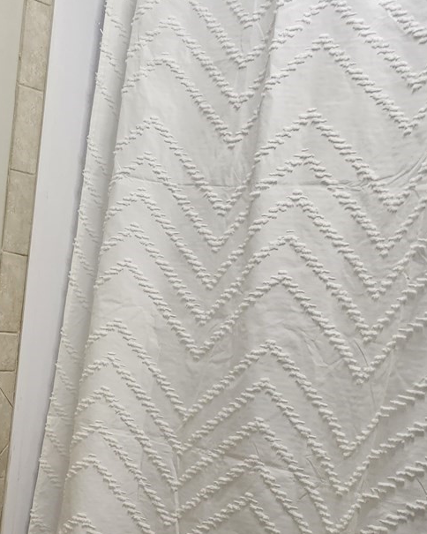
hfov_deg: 26.1
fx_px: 900
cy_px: 418
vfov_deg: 32.2
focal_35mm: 57
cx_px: 72
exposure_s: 1/120
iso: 250
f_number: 1.8
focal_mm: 5.54
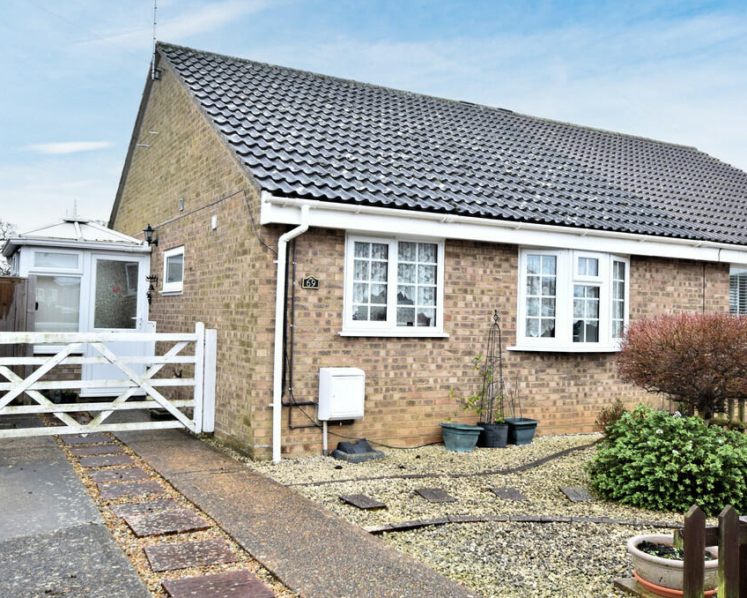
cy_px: 298
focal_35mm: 34
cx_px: 397
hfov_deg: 52.8
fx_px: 752
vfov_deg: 43.3
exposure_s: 1/200
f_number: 7.1
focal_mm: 20
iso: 800
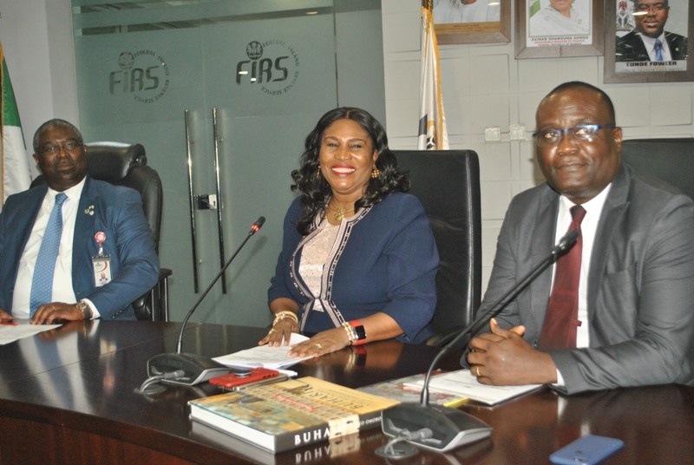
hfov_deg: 43.5
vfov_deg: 30.0
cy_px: 232
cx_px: 347
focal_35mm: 45
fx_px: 869
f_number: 4.8
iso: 800
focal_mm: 30
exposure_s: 1/60
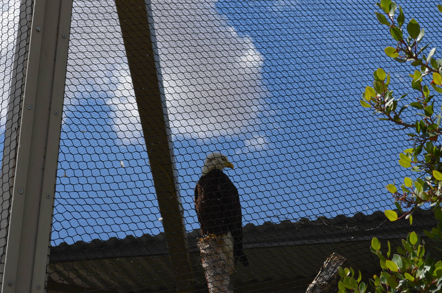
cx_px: 221
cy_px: 146
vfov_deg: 16.5
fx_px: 1011
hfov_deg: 24.7
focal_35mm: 82
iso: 100
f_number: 9
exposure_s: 1/320
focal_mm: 55
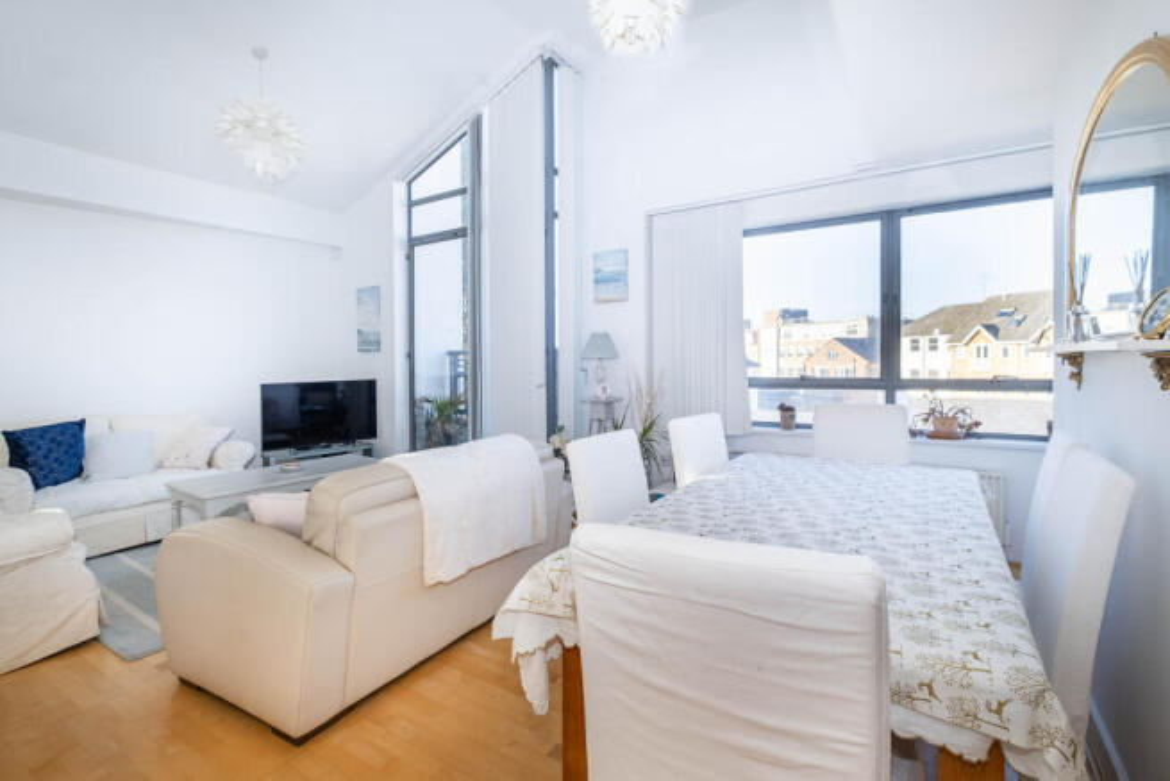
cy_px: 390
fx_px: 488
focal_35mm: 15
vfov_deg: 77.4
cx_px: 585
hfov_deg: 100.4
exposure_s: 1/80
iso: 320
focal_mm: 10
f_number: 6.4
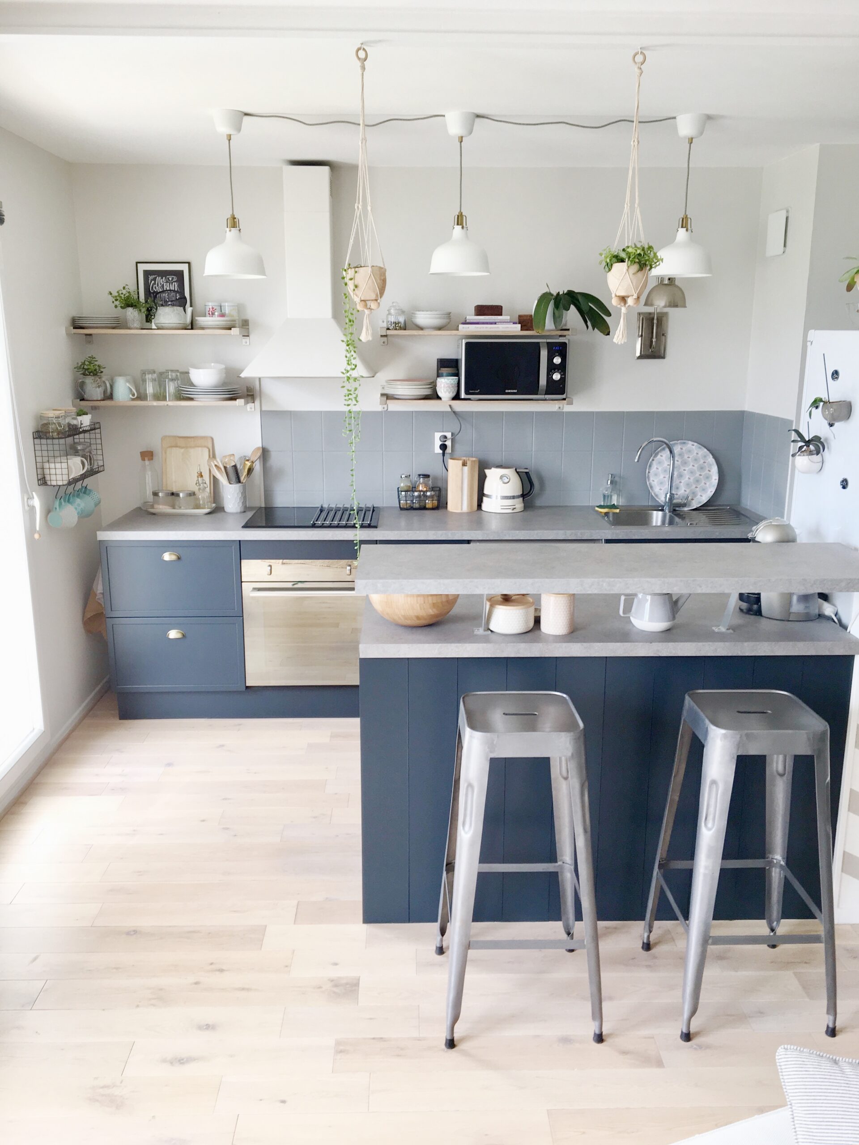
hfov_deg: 48.2
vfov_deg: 61.7
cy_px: 572
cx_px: 430
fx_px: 960
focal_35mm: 29
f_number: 2.2
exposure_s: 1/50
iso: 32
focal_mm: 4.15
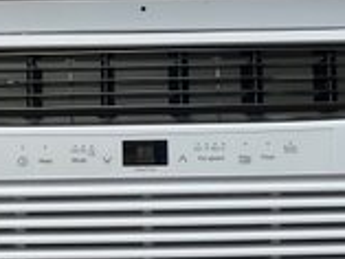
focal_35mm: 168
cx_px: 170
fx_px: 1676
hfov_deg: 11.8
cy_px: 199
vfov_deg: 8.8
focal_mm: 9
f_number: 2.8
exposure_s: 1/60
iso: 160
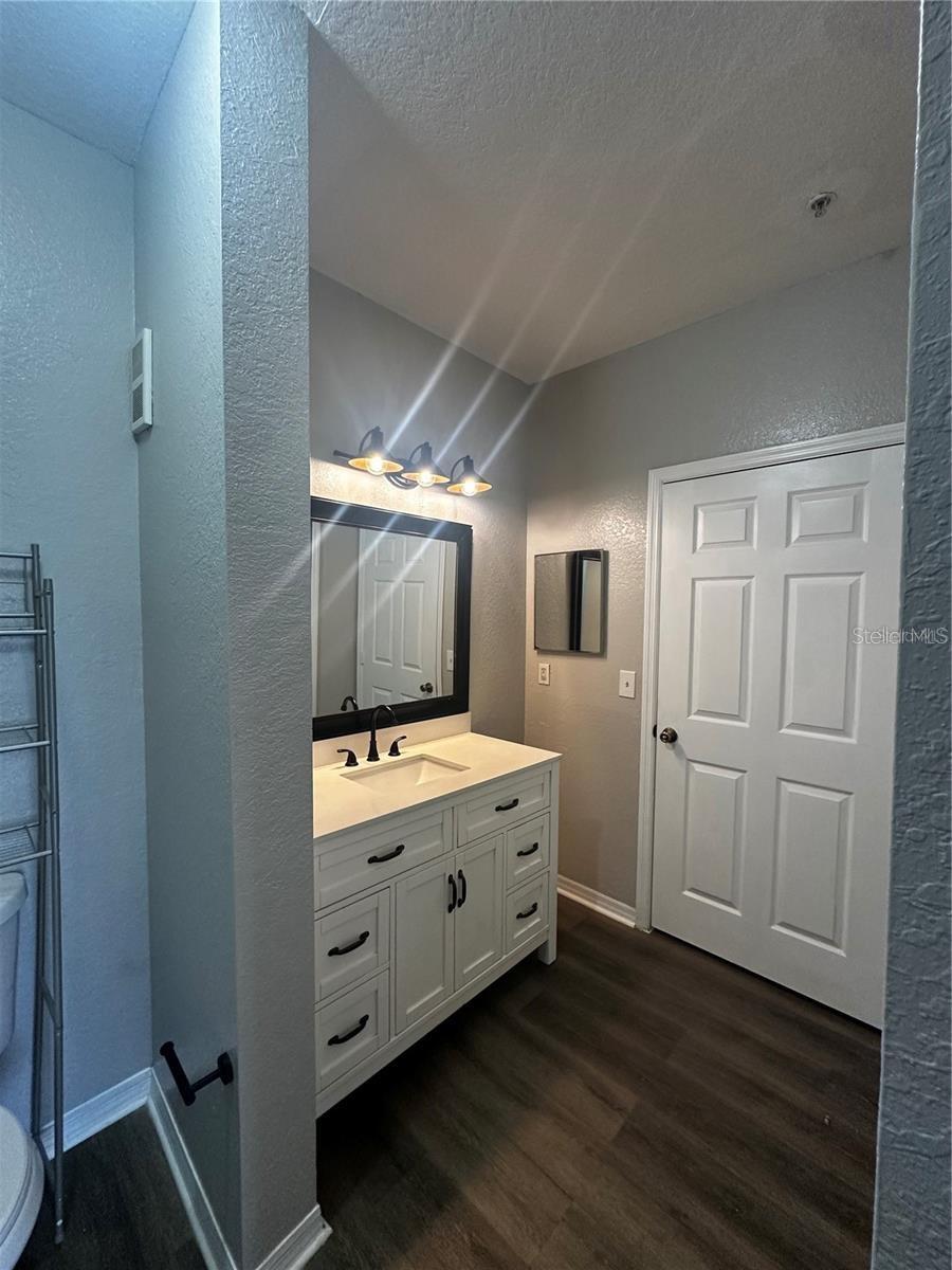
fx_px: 513
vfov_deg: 102.1
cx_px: 476
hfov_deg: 85.7
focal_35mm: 14
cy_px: 635
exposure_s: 1/120
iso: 250
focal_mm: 2.22
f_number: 2.2
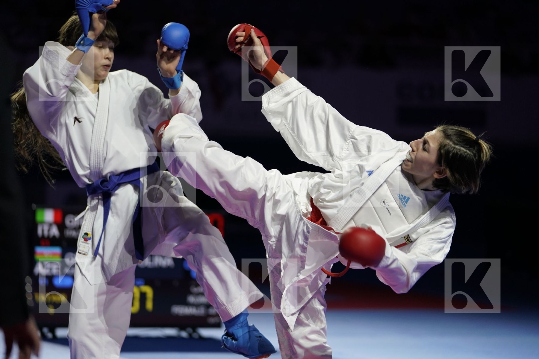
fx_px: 2036
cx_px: 270
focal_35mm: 136
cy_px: 180
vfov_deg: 10.1
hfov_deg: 15.1
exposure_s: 1/1000
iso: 1250
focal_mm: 136
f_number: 2.8
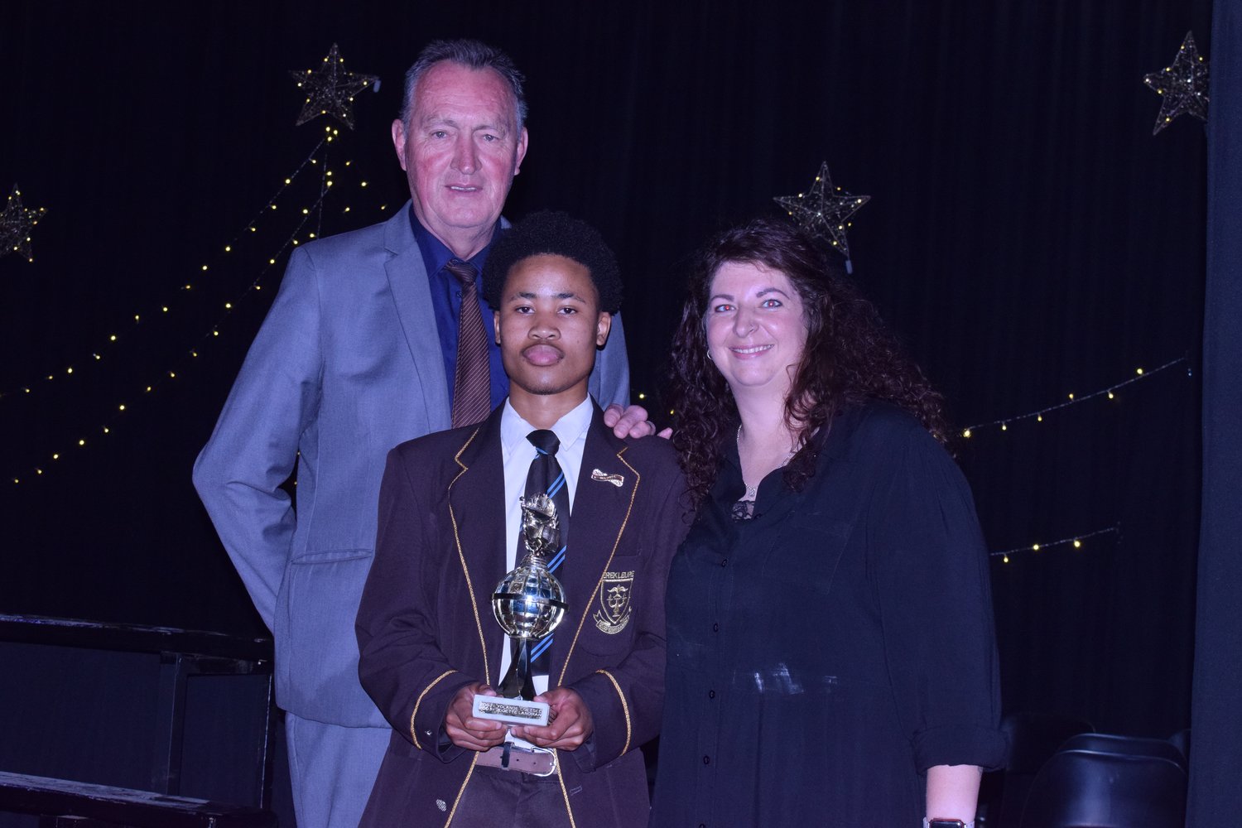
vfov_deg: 19.7
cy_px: 414
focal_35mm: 69
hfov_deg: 29.2
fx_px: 2380
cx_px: 621
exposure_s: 1/60
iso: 1000
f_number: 8
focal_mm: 46
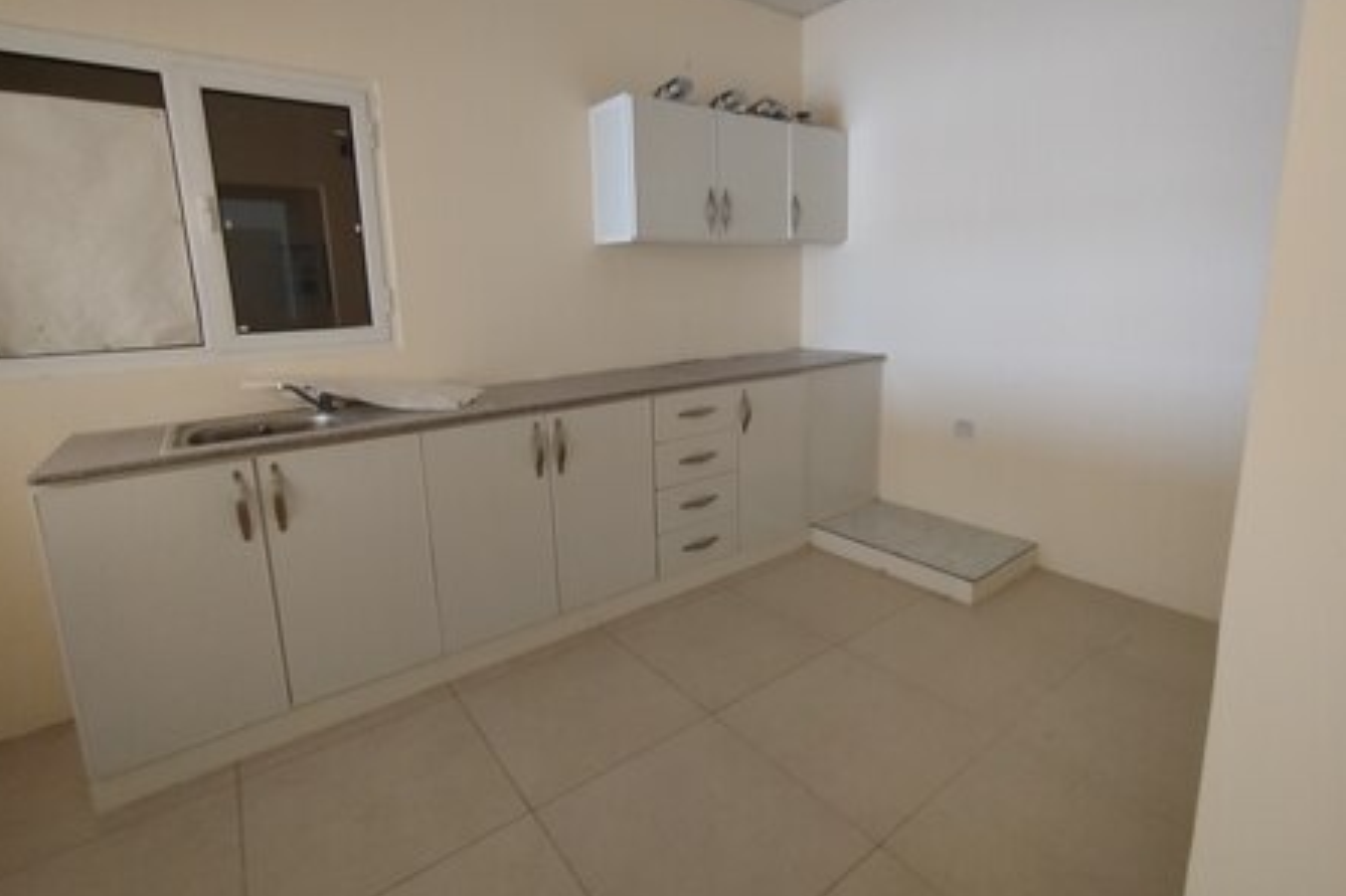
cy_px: 400
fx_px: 598
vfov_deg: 73.5
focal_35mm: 16
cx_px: 668
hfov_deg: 96.8
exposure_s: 1/33
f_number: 2.2
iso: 250
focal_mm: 1.65
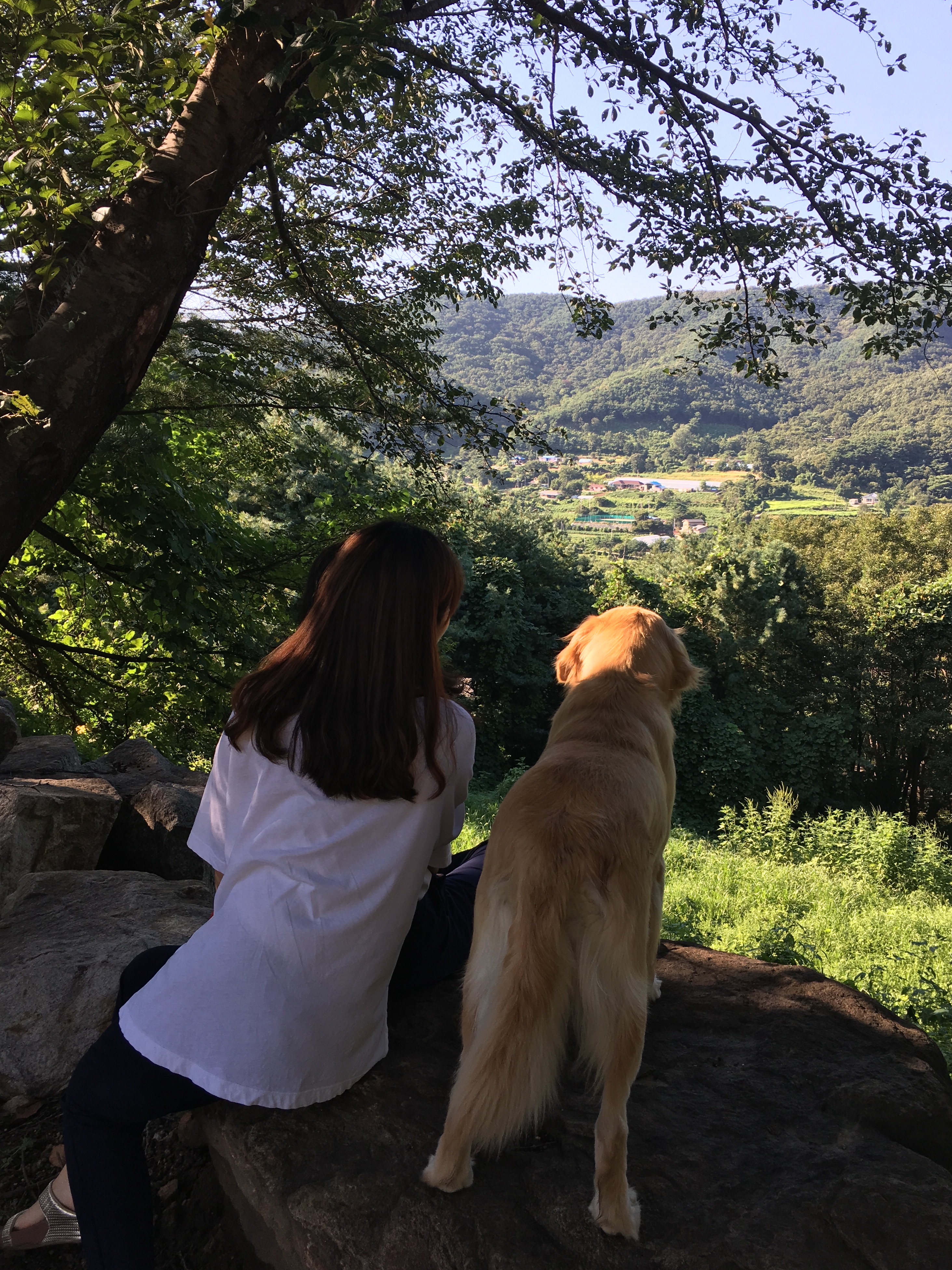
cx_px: 487
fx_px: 1100
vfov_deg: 60.0
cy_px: 629
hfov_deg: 46.8
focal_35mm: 30
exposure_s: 1/287
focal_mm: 4.15
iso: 25
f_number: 2.2
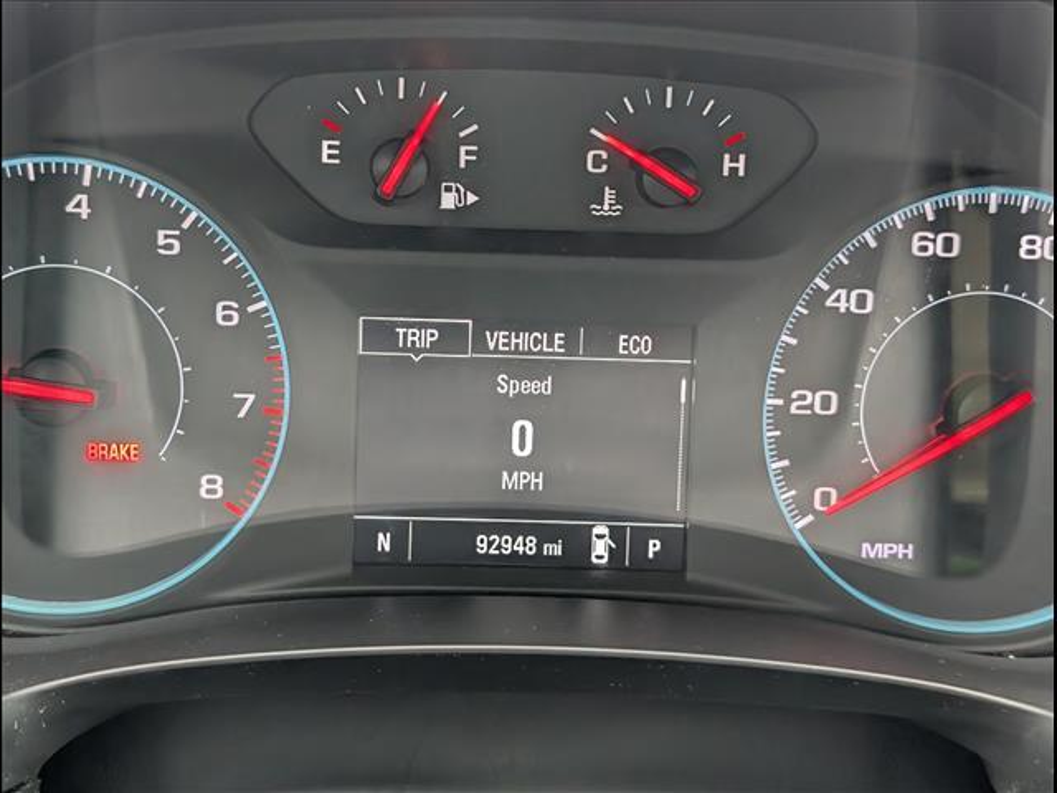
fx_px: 1496
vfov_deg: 29.7
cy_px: 396
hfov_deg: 38.9
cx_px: 528
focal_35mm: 49
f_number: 1.68
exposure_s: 1/256
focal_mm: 6.9
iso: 586
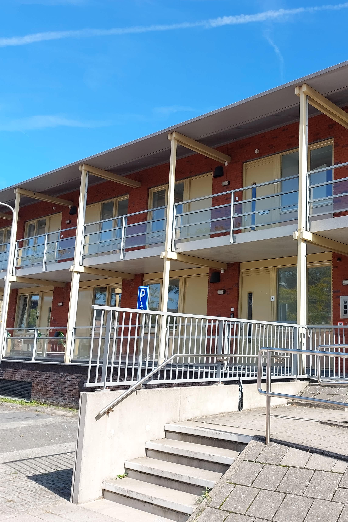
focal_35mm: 35
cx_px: 296
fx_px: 507
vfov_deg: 54.4
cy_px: 261
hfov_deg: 36.1
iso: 25
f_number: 1.8
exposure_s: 1/529
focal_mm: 5.2
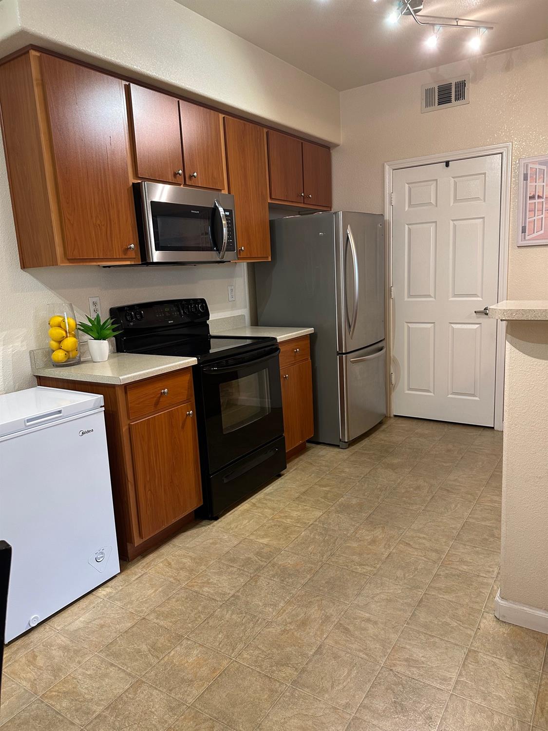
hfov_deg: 56.8
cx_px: 274
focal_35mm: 24
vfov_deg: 71.6
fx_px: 507
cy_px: 366
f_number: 1.78
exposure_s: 1/60
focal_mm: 6.86
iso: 200
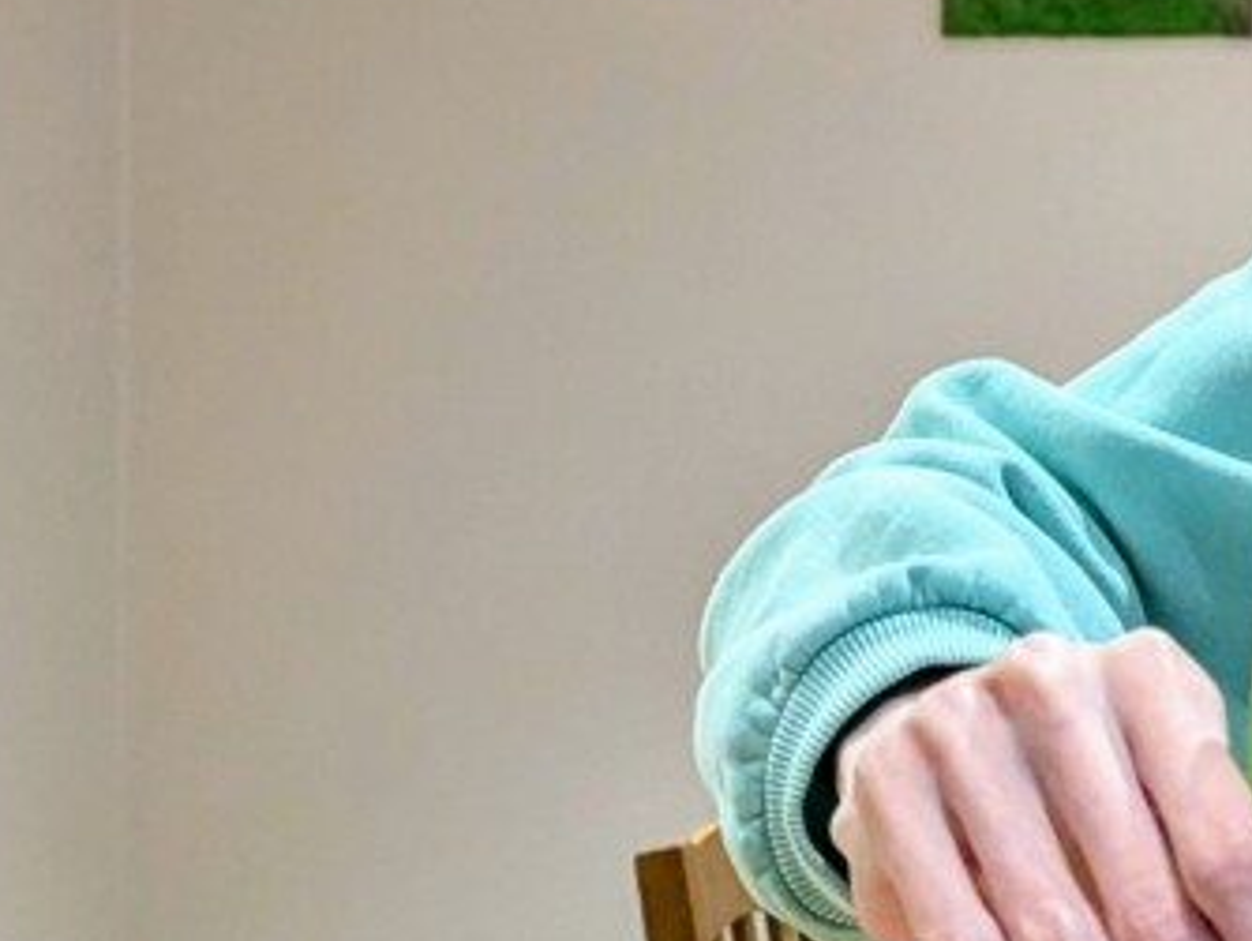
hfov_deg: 15.9
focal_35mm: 115
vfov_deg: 12.8
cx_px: 1814
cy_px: 159
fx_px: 4162
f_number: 1.85
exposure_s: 1/100
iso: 351
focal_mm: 6.81
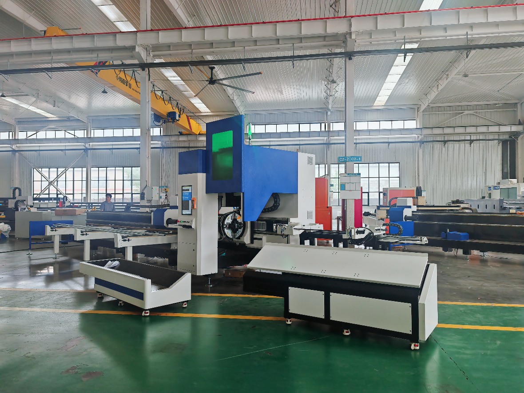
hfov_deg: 65.3
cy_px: 196
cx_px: 262
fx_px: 409
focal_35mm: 27
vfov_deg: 51.4
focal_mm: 7.62
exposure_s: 1/140
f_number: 1.6
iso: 50
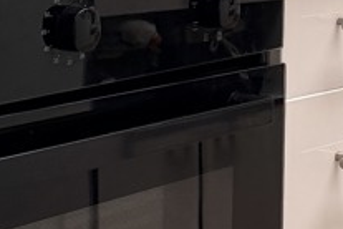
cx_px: 384
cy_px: -58
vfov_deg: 9.3
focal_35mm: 145
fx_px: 1381
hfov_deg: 13.8
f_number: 1.78
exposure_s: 1/121
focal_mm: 6.76
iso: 200
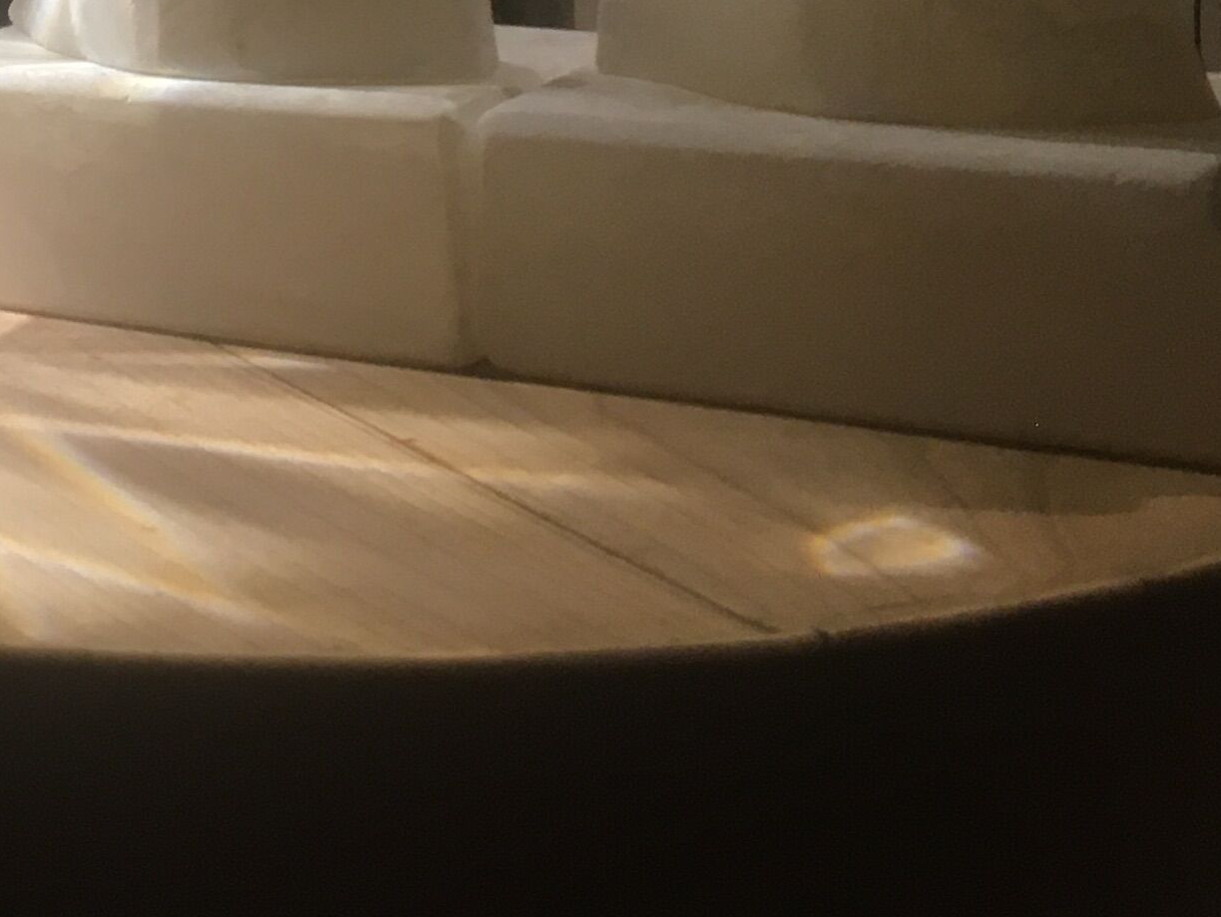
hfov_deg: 19.7
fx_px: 3387
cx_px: -83
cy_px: -360
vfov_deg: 14.6
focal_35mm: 96
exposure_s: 1/33
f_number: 2.2
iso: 100
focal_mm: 4.15
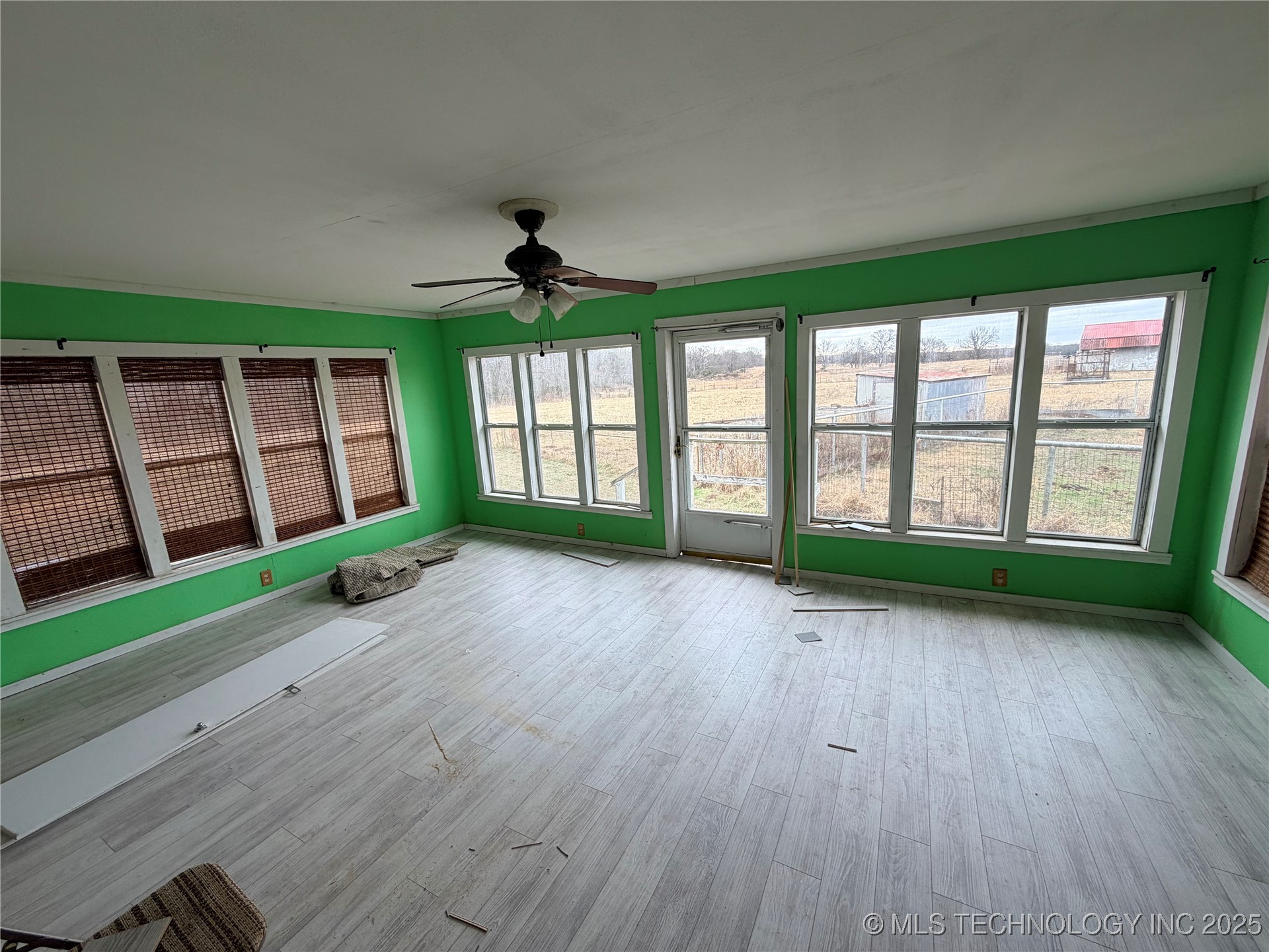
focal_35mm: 14
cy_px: 476
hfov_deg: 102.1
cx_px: 634
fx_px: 513
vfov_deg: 85.7
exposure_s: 1/126
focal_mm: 2.22
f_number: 2.2
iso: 40
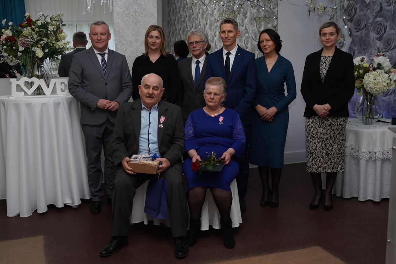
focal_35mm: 40
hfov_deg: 48.5
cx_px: 198
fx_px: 440
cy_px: 132
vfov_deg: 33.4
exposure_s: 1/100
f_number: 5
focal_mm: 40
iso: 400
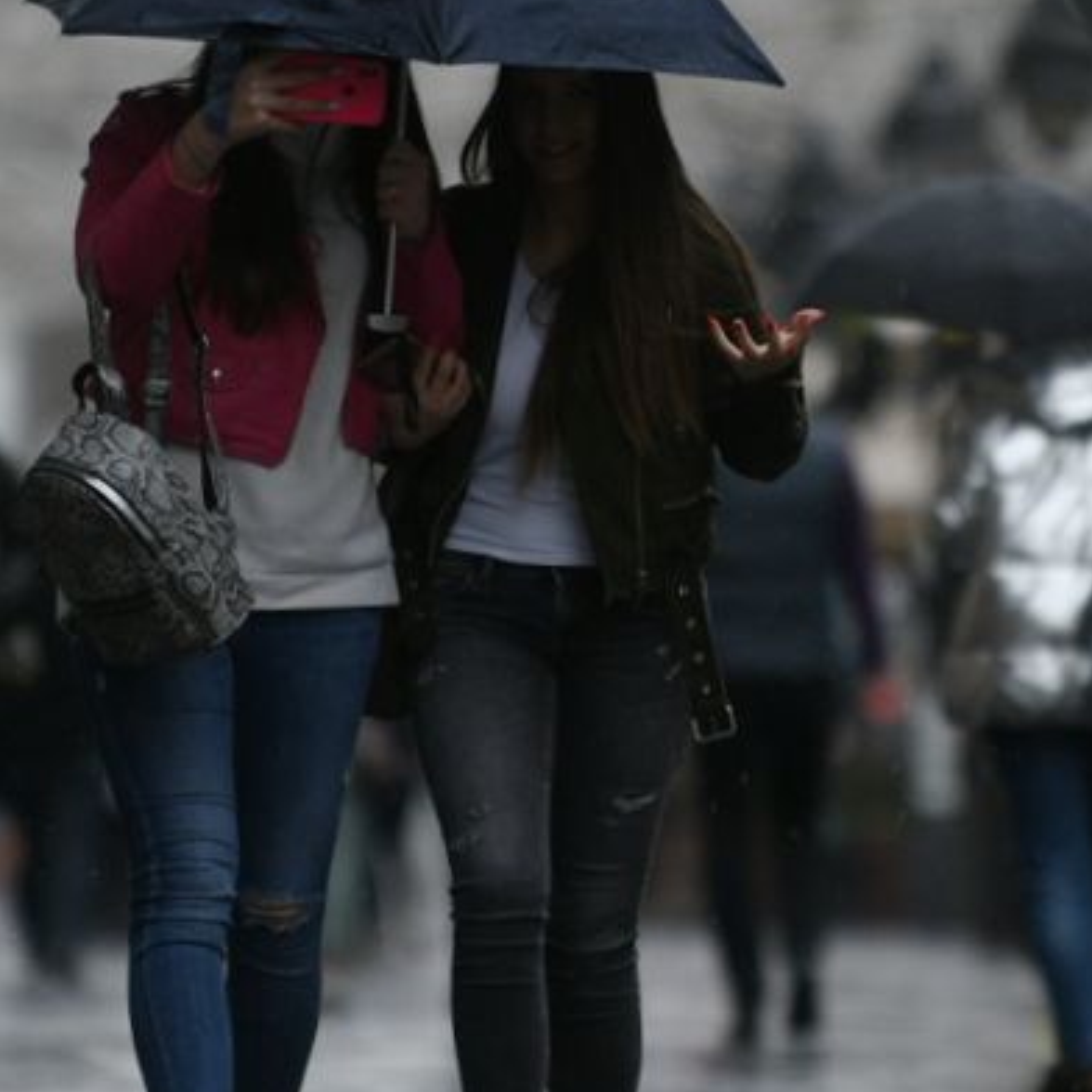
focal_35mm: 868
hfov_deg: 2.0
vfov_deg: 2.0
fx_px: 30979
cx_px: 864
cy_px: 532
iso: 400
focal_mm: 200
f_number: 2.8
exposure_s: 1/640
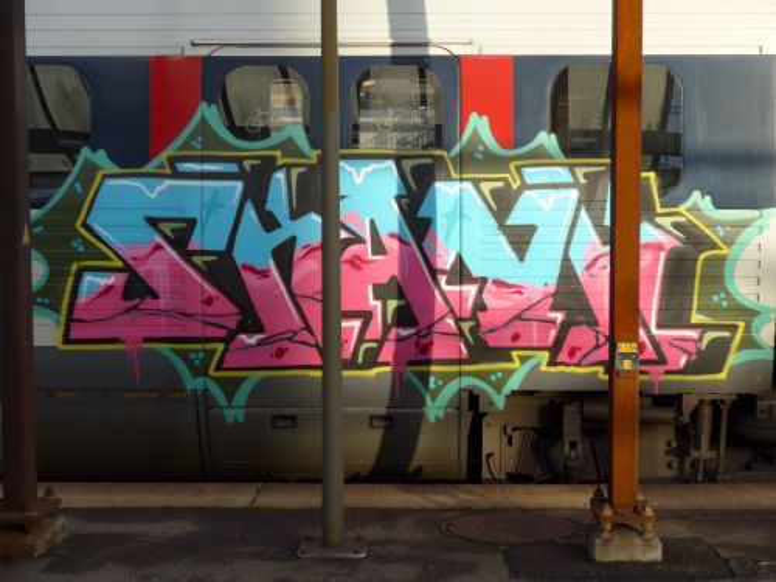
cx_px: 388
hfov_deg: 29.4
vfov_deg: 22.3
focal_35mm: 66
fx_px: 1480
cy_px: 291
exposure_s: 1/250
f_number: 4.1
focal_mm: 14.2
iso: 80
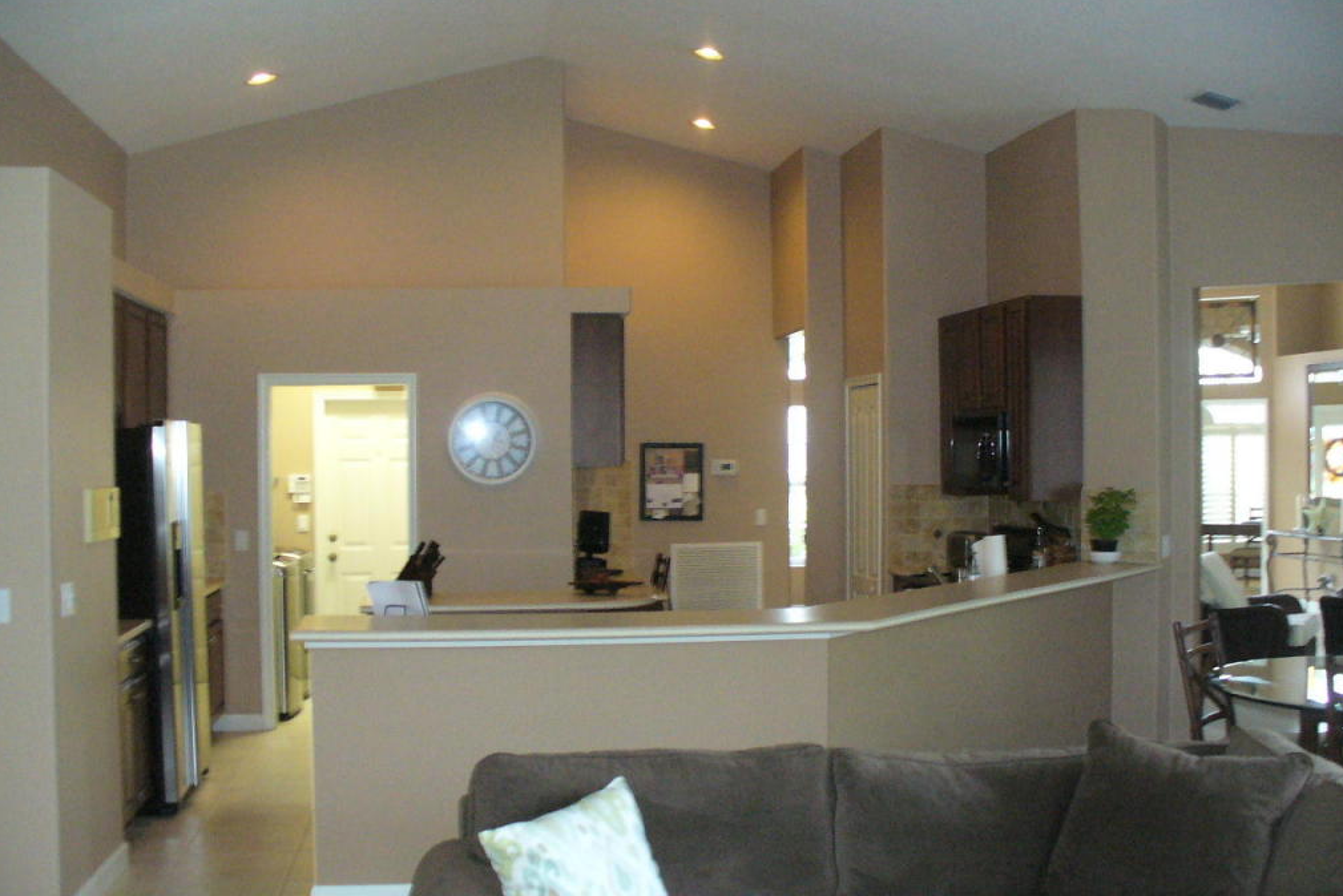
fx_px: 1455
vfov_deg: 34.2
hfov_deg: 49.5
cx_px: 677
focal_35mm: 39
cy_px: 471
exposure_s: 1/30
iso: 400
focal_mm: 6.1
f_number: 2.8
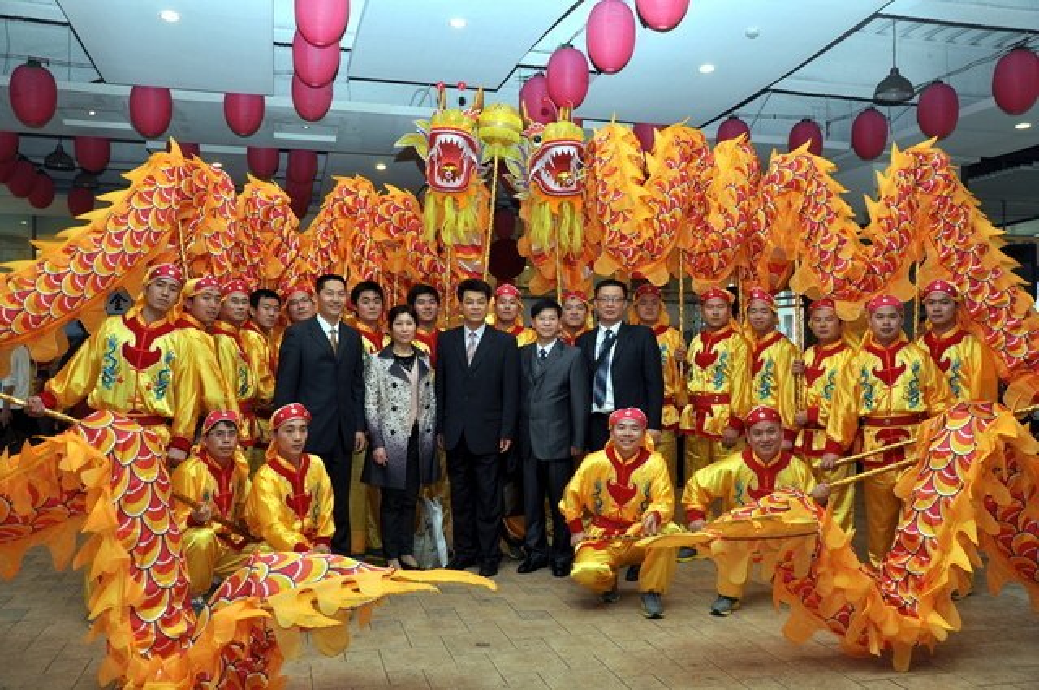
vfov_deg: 41.6
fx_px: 908
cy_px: 345
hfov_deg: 59.6
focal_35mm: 32
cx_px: 520
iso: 200
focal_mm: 21
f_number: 4
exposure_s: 1/60
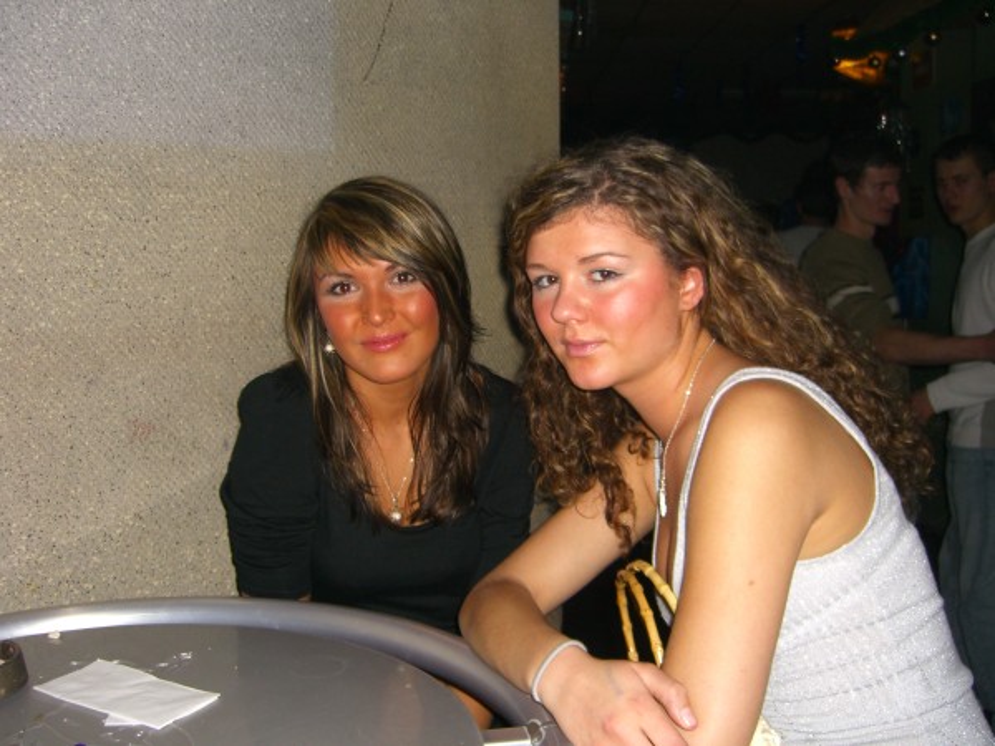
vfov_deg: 37.7
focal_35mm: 38
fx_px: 1092
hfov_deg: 49.0
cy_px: 373
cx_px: 498
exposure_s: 1/60
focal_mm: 7.9
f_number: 2.8
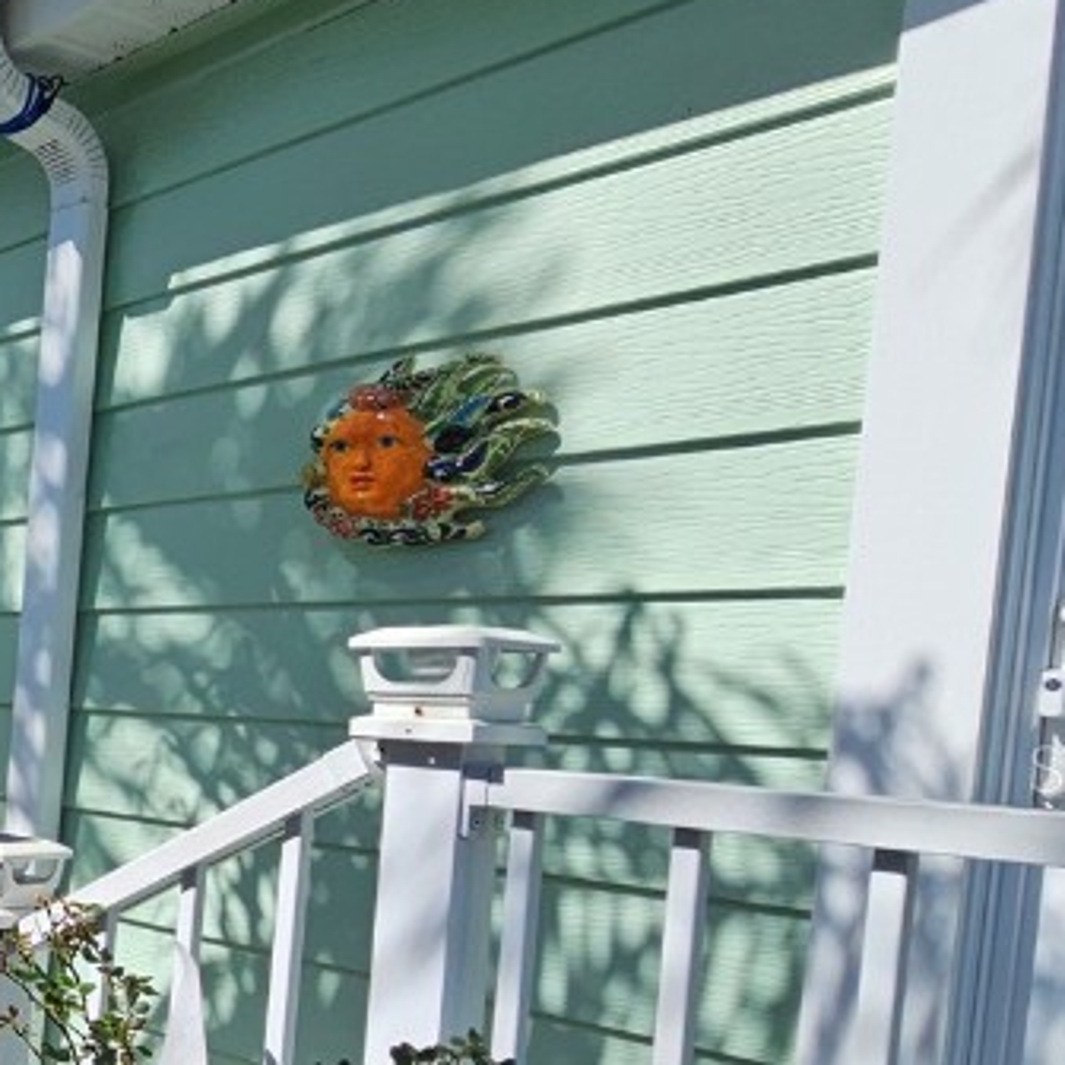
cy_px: 767
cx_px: -295
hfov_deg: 34.5
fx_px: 1218
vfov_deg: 45.9
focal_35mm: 35
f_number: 2.2
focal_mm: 2.2
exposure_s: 1/2404
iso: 50
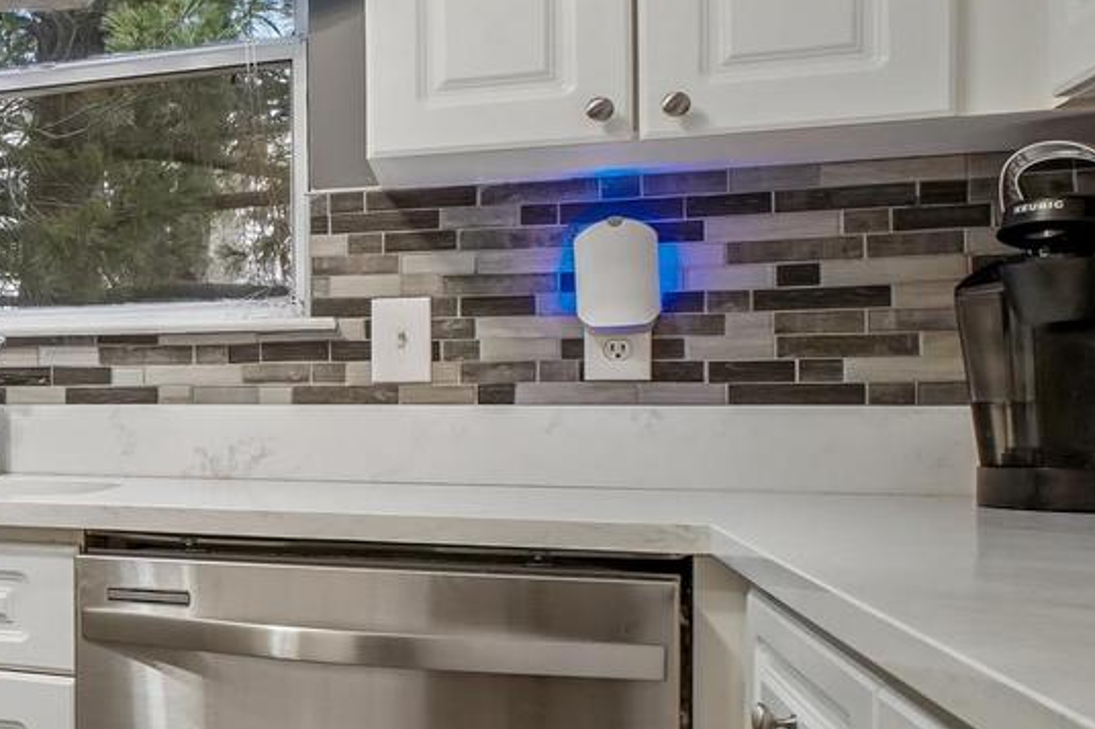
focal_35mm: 44
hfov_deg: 33.0
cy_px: 404
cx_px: -321
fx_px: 1348
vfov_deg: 30.2
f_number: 8
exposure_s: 1/5
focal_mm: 11
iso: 500
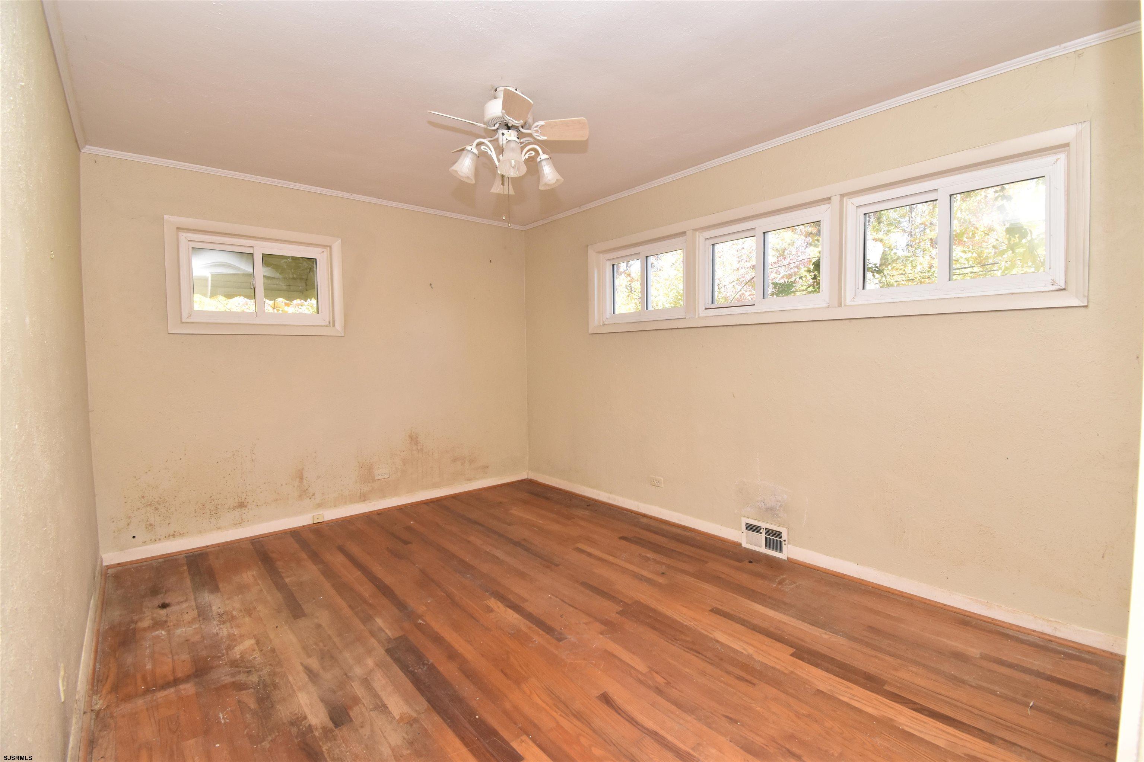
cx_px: 572
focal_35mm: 15
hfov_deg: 100.4
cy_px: 381
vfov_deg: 77.3
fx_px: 477
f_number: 8
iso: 800
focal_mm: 10
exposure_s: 1/60
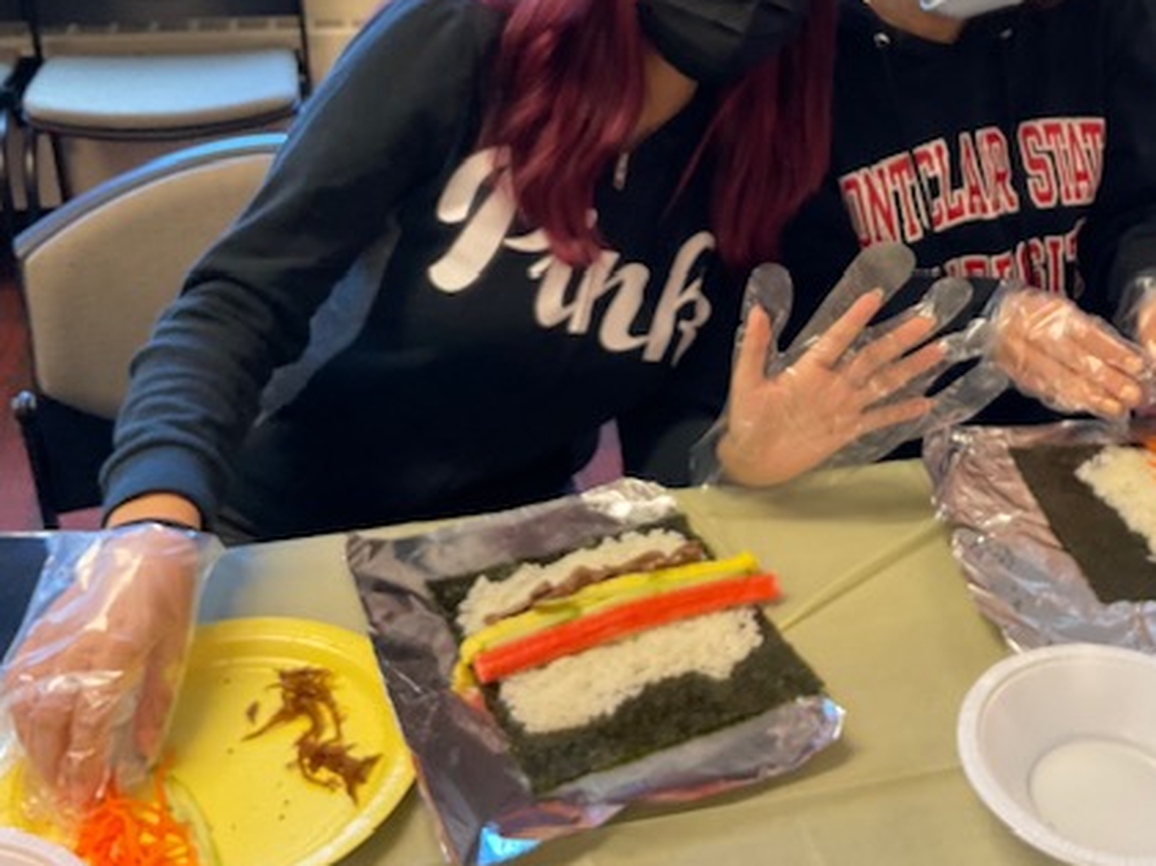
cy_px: 274
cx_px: 789
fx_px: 1469
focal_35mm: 44
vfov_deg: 32.5
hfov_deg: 42.3
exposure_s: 1/60
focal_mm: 3
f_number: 1.8
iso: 200
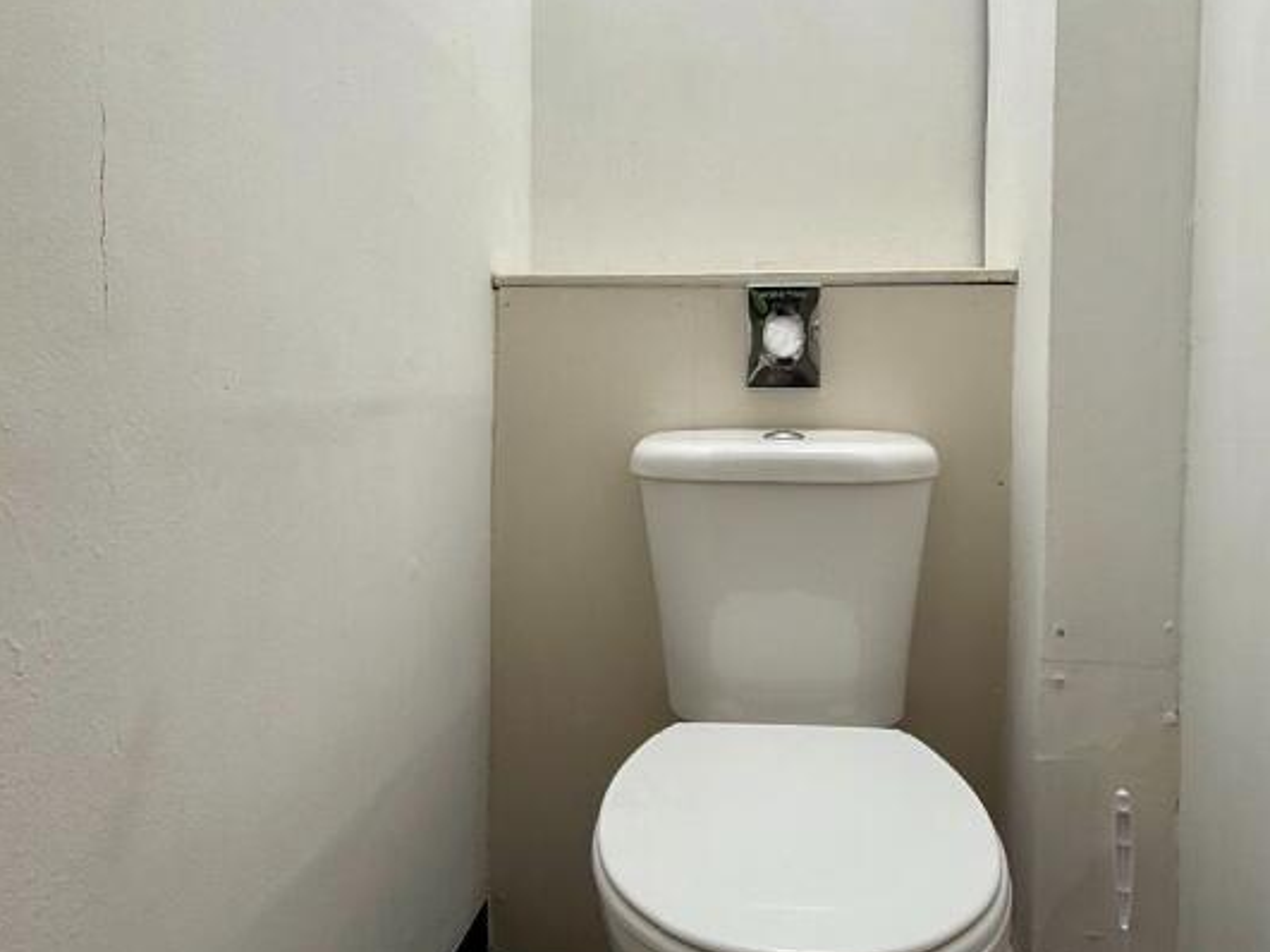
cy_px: 409
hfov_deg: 65.3
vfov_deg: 51.2
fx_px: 990
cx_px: 643
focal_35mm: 27
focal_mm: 2.22
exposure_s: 1/107
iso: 40
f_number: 2.2
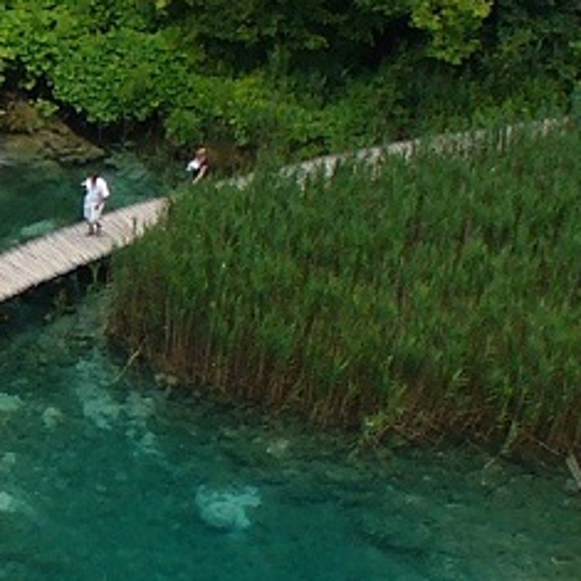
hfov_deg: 8.6
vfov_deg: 8.7
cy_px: 356
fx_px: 3798
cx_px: -180
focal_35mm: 200
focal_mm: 6.1
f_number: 2.8
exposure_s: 1/200
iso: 80
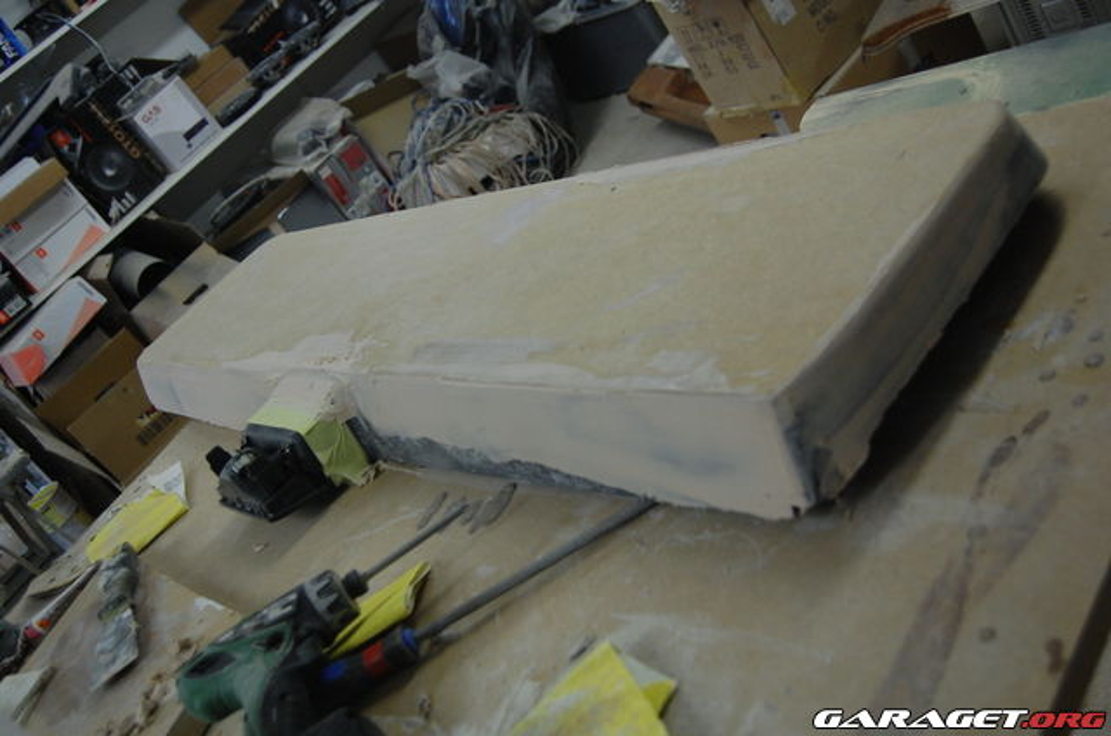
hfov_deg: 49.6
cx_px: 556
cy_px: 368
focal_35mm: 39
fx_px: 1201
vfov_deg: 34.1
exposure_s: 1/30
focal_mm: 26
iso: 800
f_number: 4
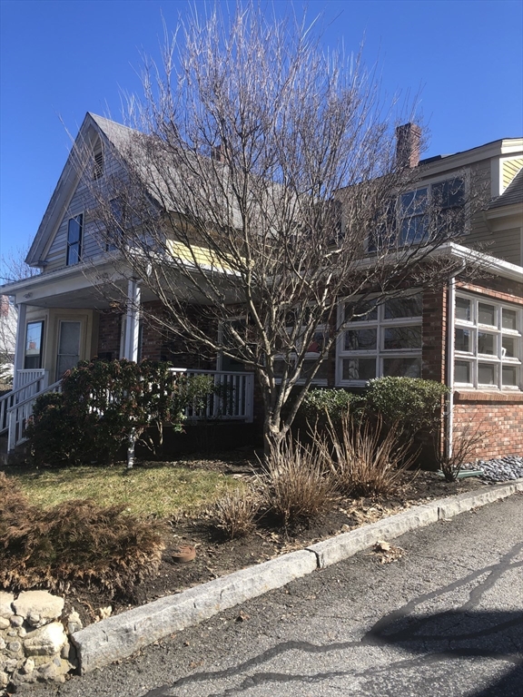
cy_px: 348
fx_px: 564
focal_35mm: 28
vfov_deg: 63.4
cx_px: 262
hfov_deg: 49.7
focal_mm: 3.99
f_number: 1.8
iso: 20
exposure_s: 1/917
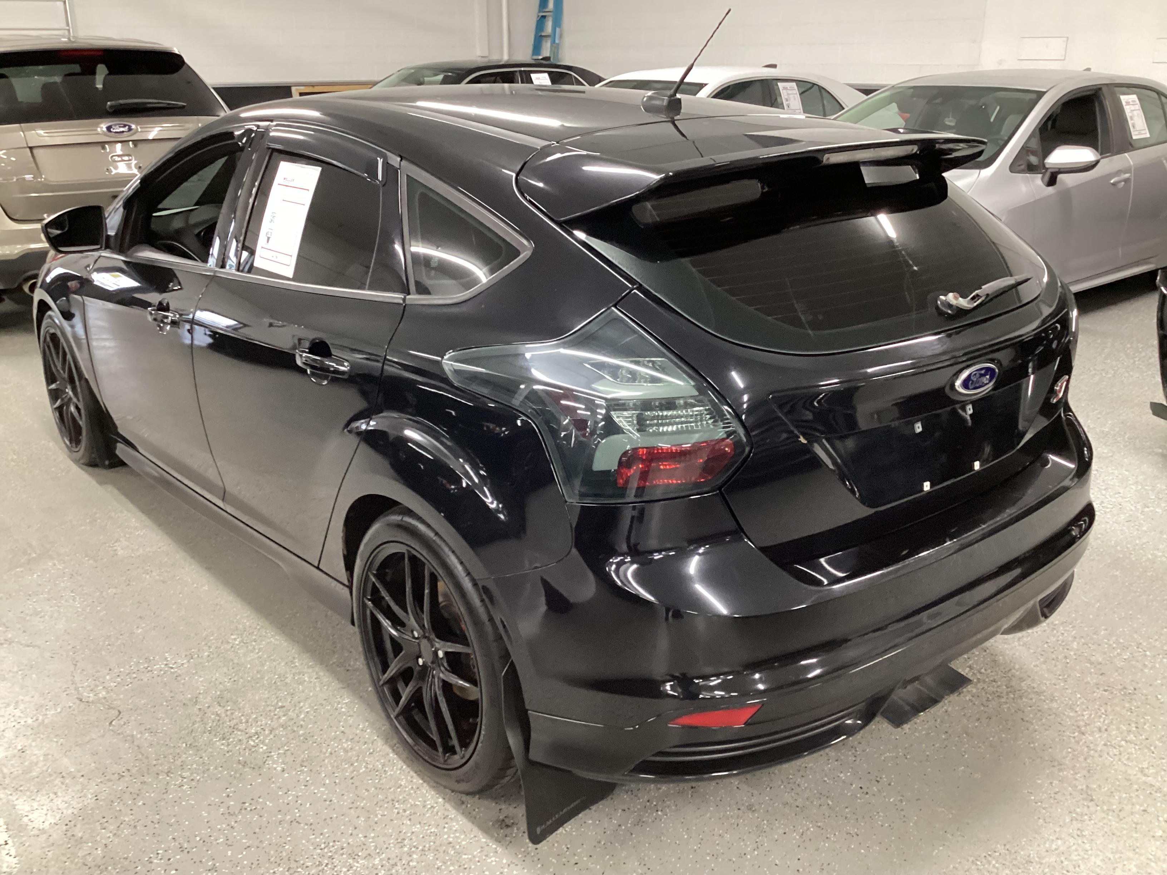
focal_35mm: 31
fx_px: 1045
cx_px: 584
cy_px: 438
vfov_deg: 45.4
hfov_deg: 58.4
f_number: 2.4
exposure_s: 1/30
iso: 320
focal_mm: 3.3
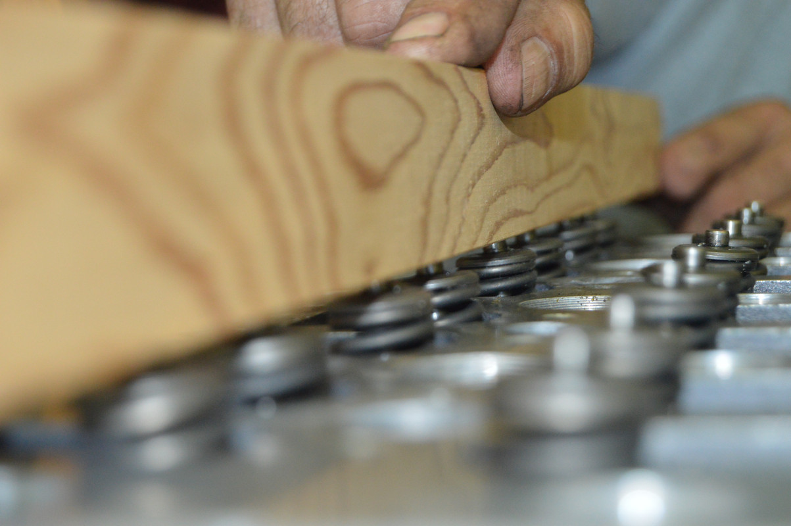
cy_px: 263
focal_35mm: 82
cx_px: 396
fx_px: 1811
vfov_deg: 16.5
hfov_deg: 24.6
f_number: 5.6
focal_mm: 55
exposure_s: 1/60
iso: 2000
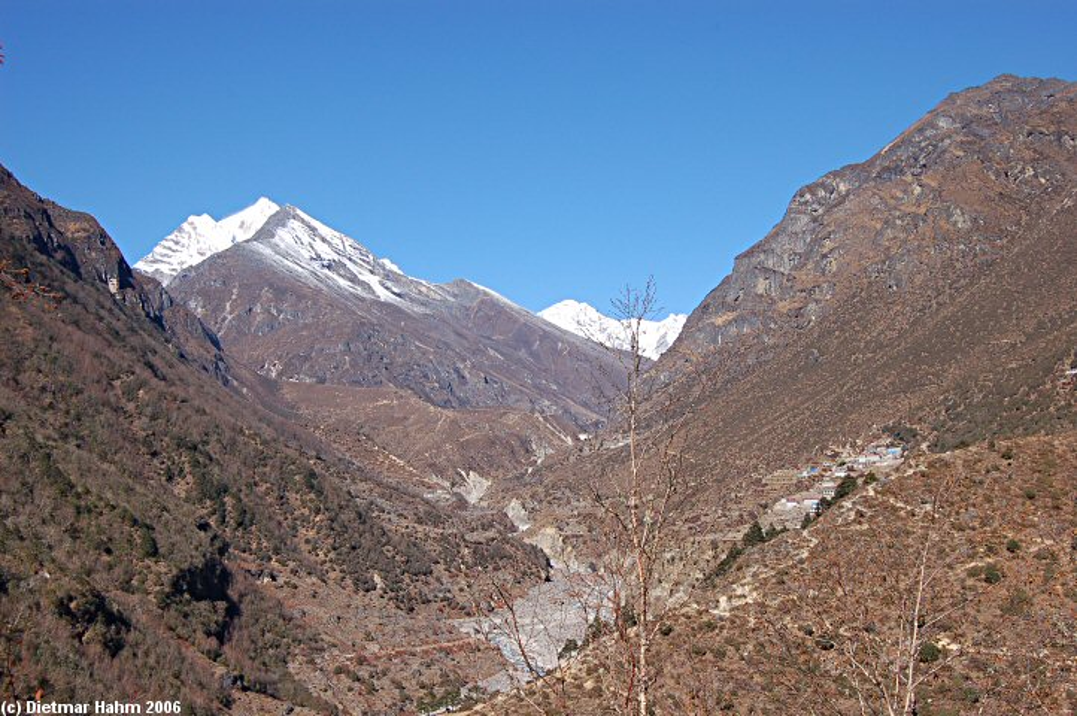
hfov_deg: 46.4
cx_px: 538
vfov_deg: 31.8
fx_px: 1255
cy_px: 358
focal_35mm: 42
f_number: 10
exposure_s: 1/250
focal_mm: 28
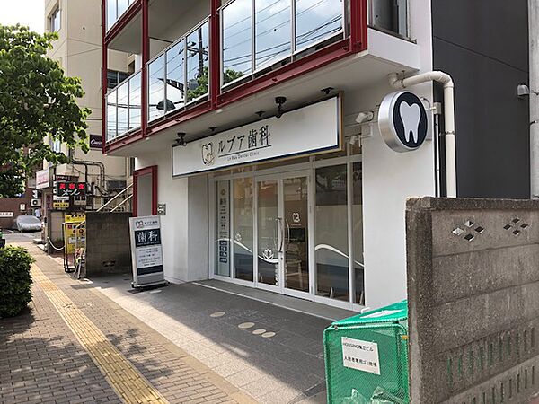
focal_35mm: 28
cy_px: 202
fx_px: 436
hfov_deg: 63.4
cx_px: 270
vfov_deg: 49.7
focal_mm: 3.99
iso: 20
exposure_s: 1/527
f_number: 1.8
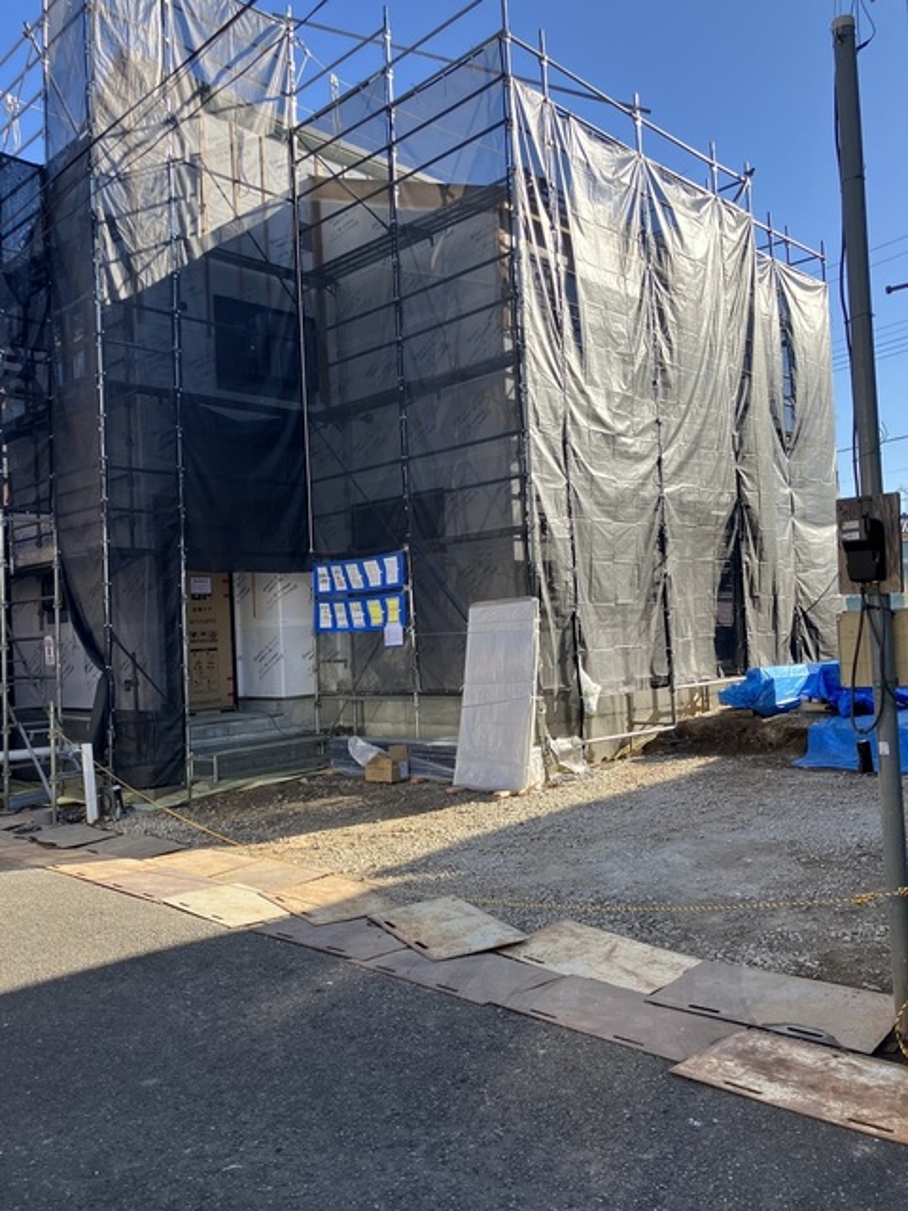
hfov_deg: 49.7
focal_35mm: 28
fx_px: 979
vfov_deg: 63.4
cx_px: 454
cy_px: 606
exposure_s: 1/714
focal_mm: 3.99
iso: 32
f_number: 1.8
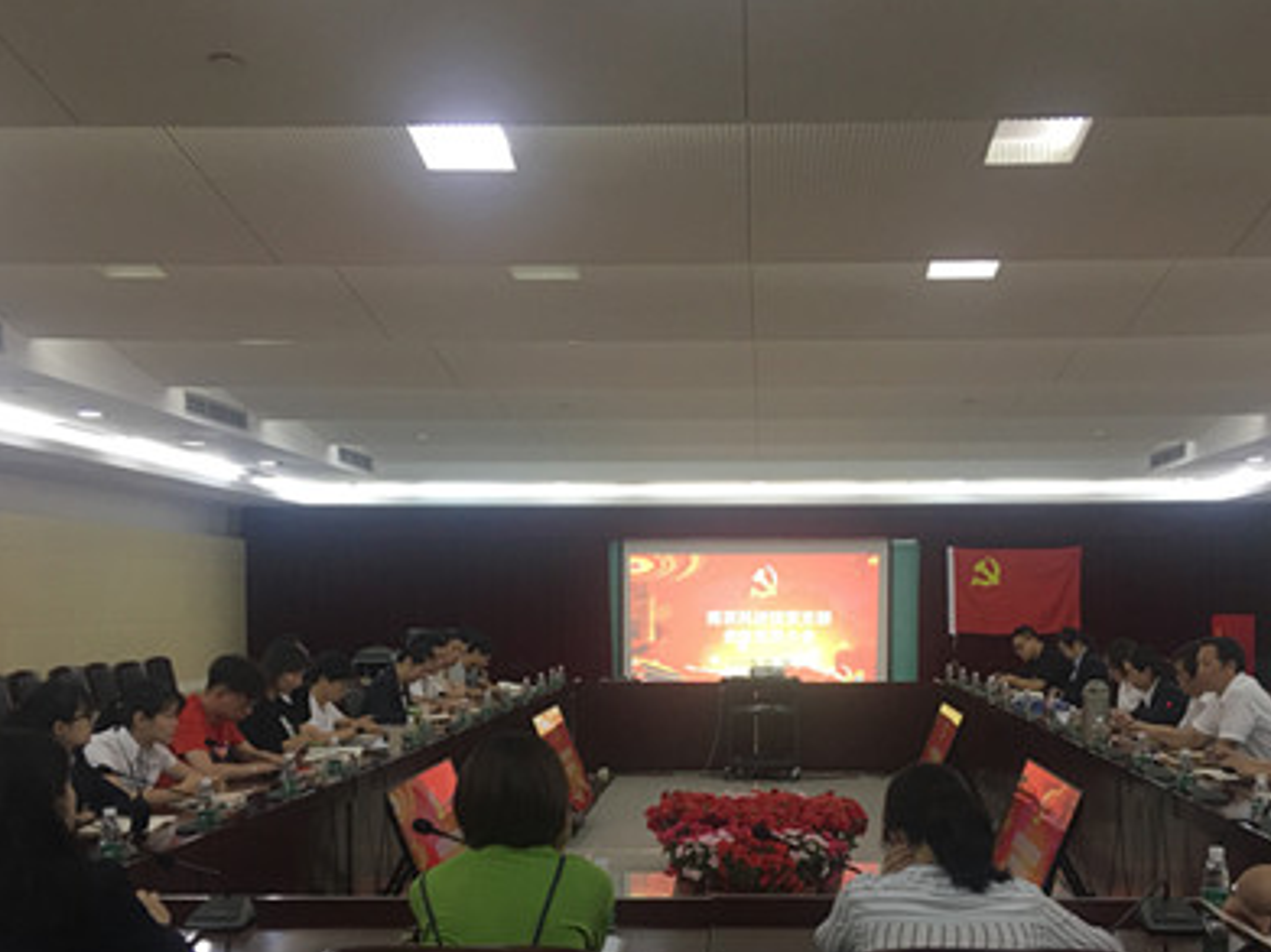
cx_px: 705
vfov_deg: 33.0
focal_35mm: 43
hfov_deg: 43.8
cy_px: 694
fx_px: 1578
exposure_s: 1/17
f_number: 2.2
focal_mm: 4.15
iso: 40
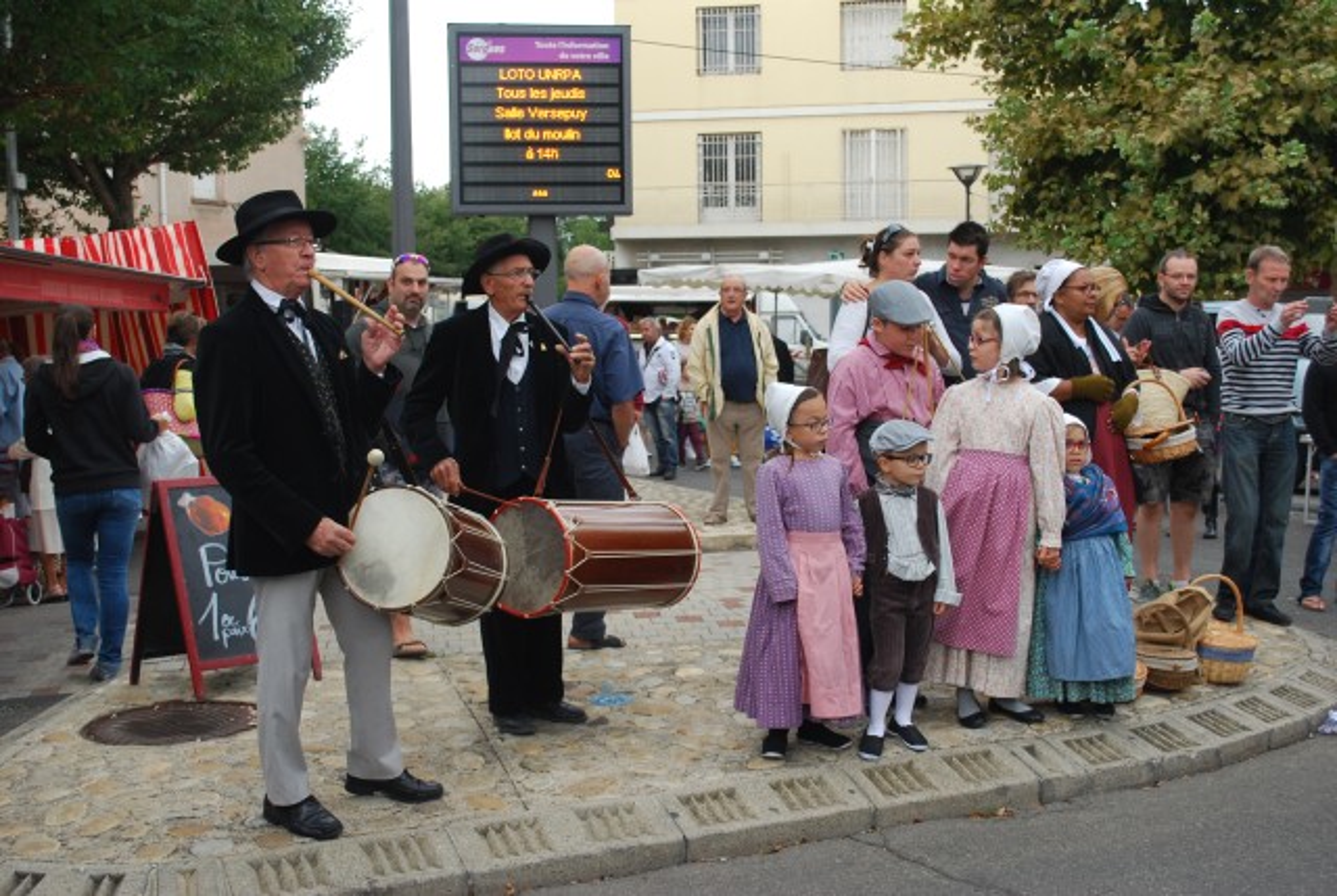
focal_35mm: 44
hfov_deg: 44.9
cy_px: 448
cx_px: 668
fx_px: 1618
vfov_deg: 31.0
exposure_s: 1/125
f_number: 5.6
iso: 200
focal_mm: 29
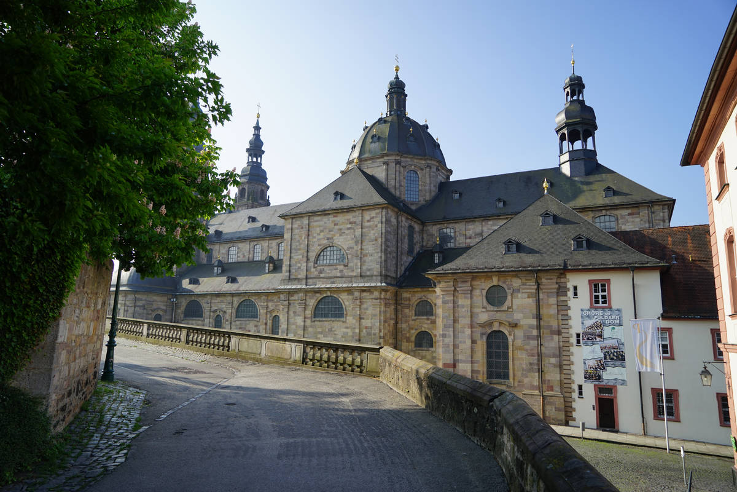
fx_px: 491
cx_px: 368
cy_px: 246
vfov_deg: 53.1
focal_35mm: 24
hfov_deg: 73.7
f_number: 4
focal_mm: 24
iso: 100
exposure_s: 1/750
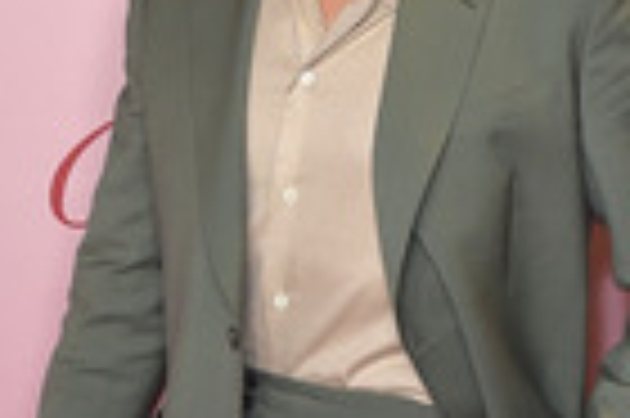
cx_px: 346
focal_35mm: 103
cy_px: 108
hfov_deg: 19.8
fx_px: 1800
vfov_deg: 13.2
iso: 1250
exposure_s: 1/250
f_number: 6.3
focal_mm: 32
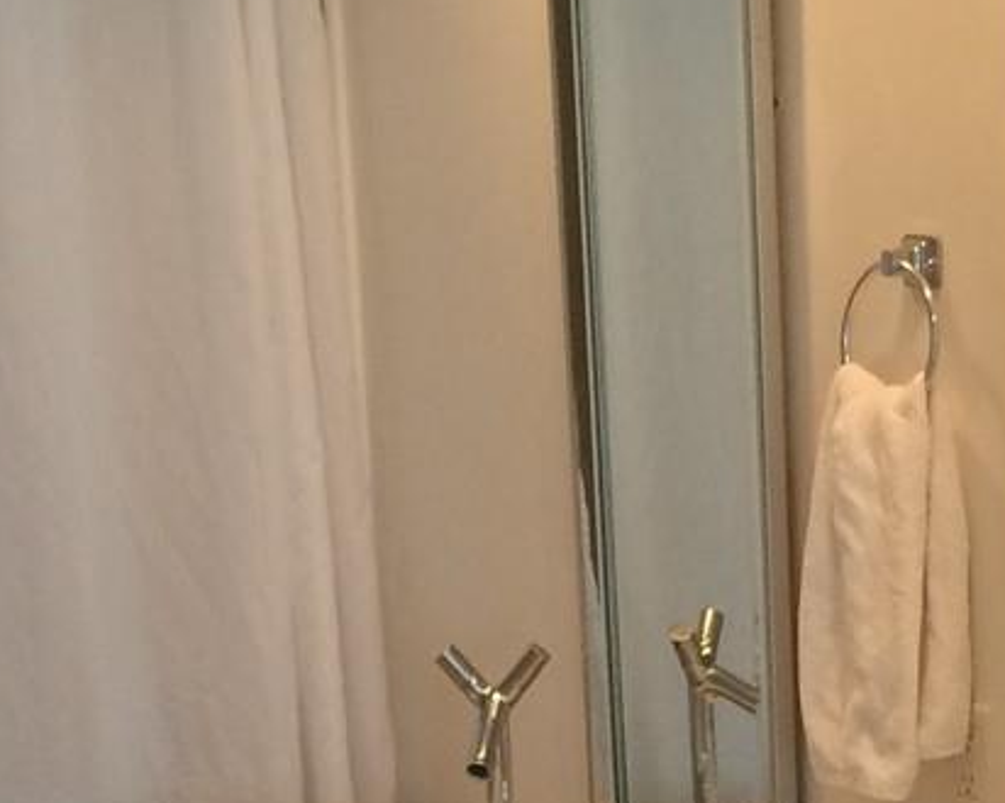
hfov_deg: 17.4
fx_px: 3270
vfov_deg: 13.7
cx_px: 717
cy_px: 918
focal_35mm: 110
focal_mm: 4.15
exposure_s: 1/30
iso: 40
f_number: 2.2
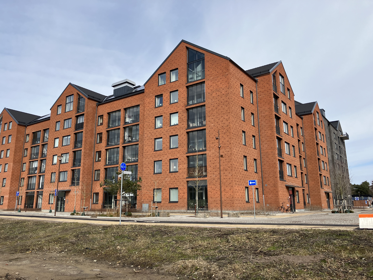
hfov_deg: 63.4
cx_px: 186
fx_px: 302
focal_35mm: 28
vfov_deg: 49.7
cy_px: 140
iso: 32
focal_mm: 3.99
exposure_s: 1/1736
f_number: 1.8
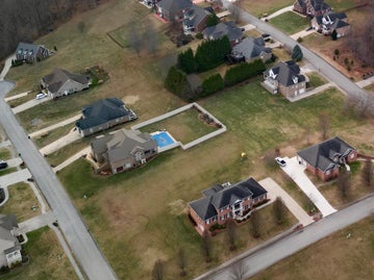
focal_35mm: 57
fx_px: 616
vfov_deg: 24.6
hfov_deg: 31.6
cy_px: 7
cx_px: 360
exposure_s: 1/100
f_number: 1.7
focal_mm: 6.72
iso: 130
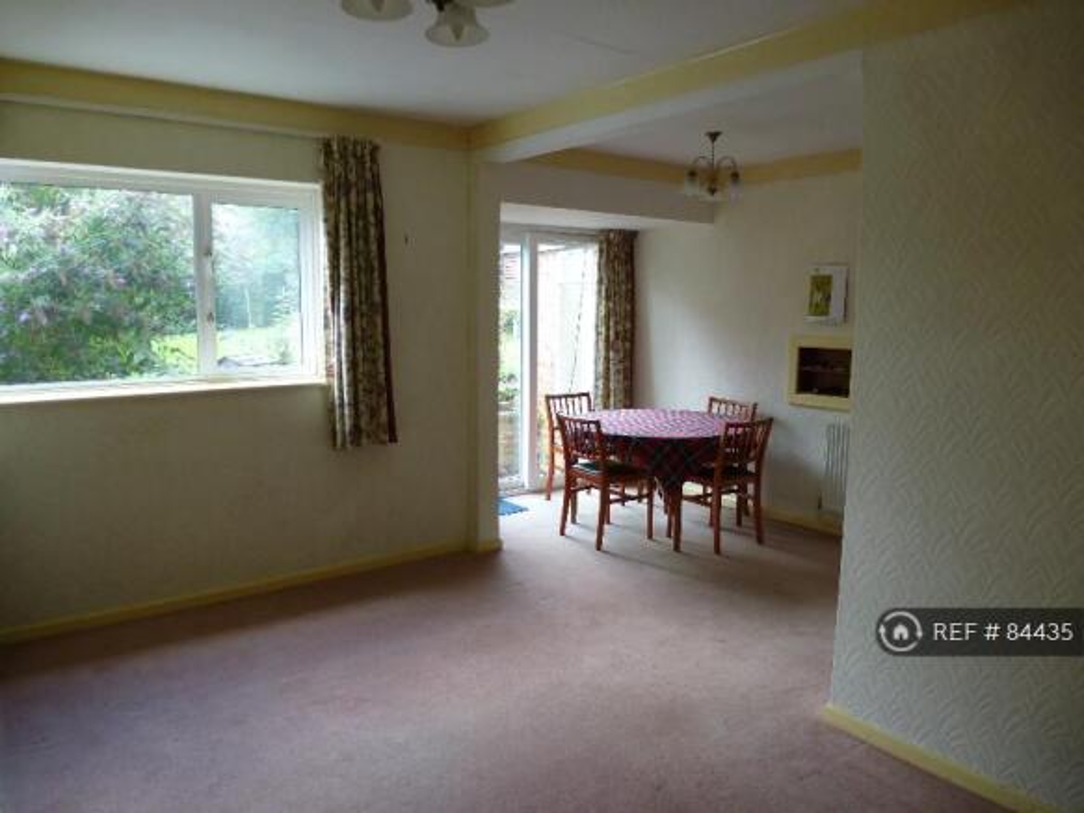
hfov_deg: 71.6
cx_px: 542
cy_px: 406
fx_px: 751
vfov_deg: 56.8
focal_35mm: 24
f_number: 3.3
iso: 160
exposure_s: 1/60
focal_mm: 4.3
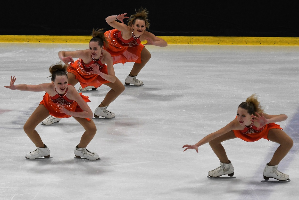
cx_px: 150
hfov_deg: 13.4
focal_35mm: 153
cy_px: 100
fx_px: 1271
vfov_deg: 9.0
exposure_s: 1/1000
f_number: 2.8
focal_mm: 102
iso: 1800
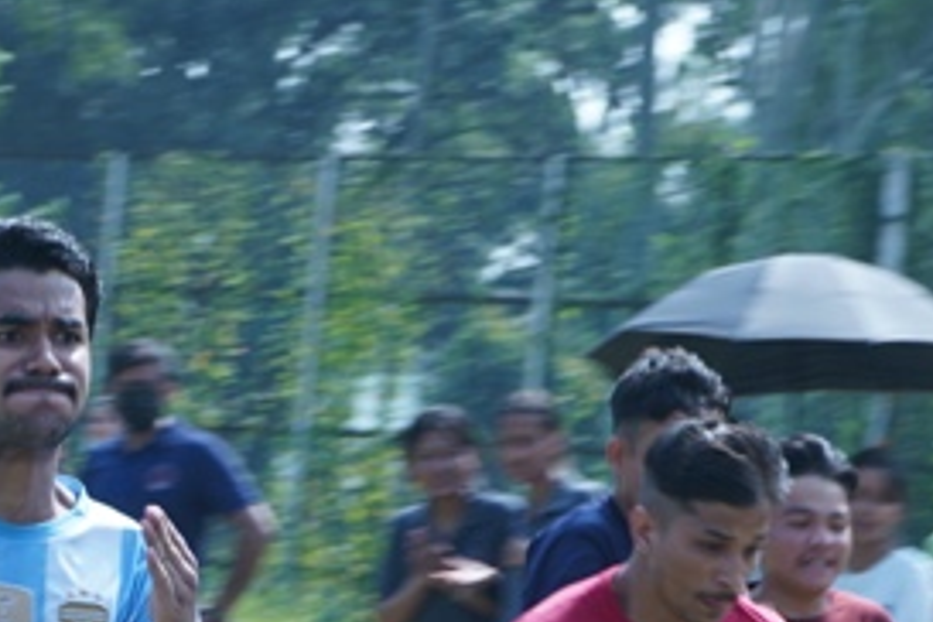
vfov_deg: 5.8
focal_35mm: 233
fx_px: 6038
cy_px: 1104
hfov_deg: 8.8
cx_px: -92
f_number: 9
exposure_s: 1/125
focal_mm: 53
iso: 125
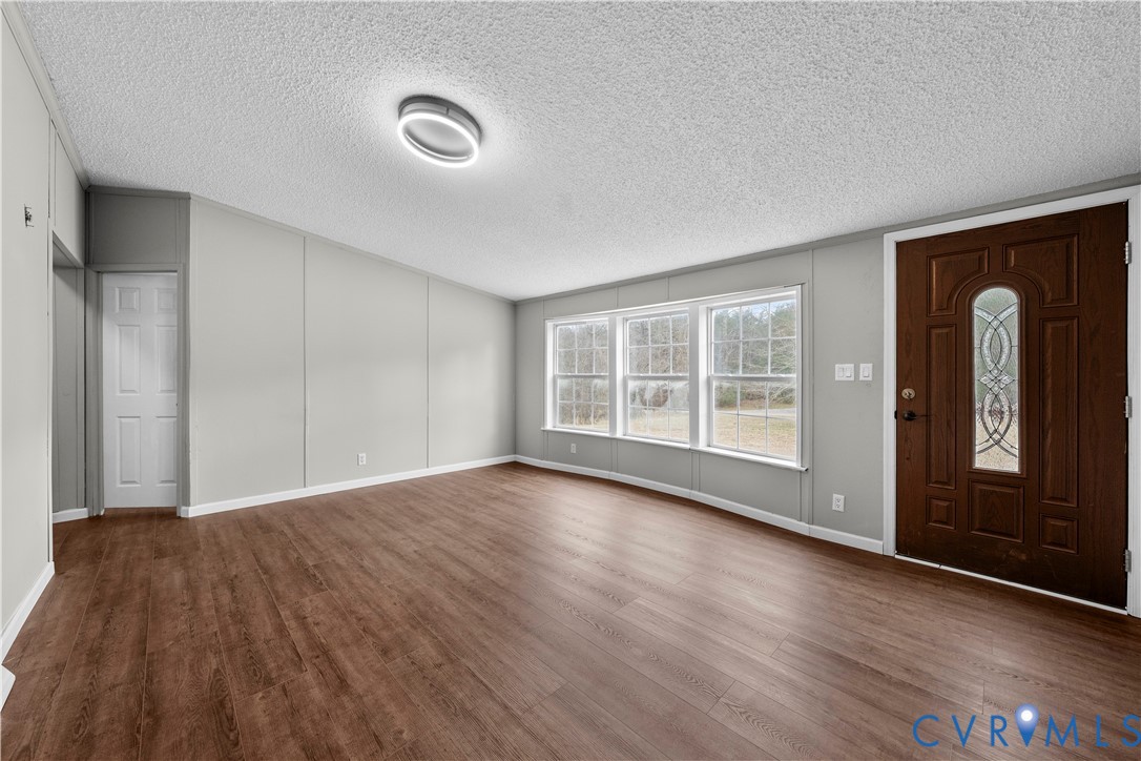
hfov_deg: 108.3
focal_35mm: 13
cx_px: 570
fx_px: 412
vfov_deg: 85.4
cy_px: 380
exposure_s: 1/25
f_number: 6.3
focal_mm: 13
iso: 1250
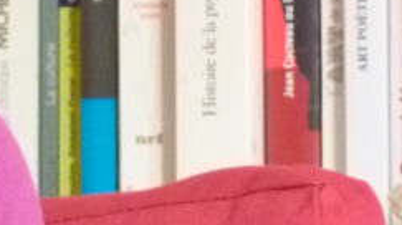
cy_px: -157
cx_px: -339
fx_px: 7346
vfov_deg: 1.8
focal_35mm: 690
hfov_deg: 3.1
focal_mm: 26.7
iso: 800
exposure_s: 1/20
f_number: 3.7
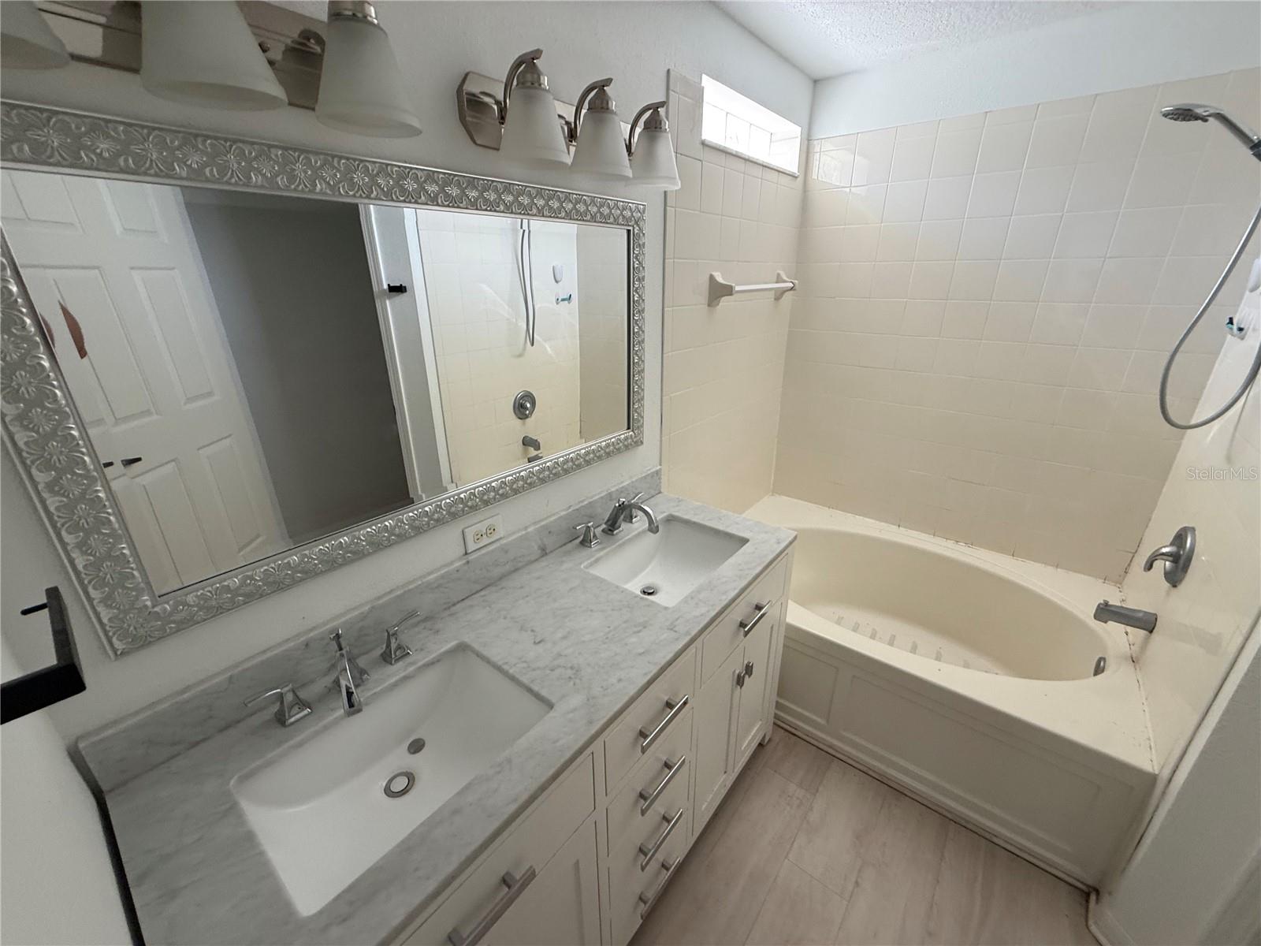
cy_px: 473
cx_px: 630
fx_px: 510
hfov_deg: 102.1
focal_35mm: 14
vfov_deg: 85.7
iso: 160
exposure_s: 1/99
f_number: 2.2
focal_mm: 2.22
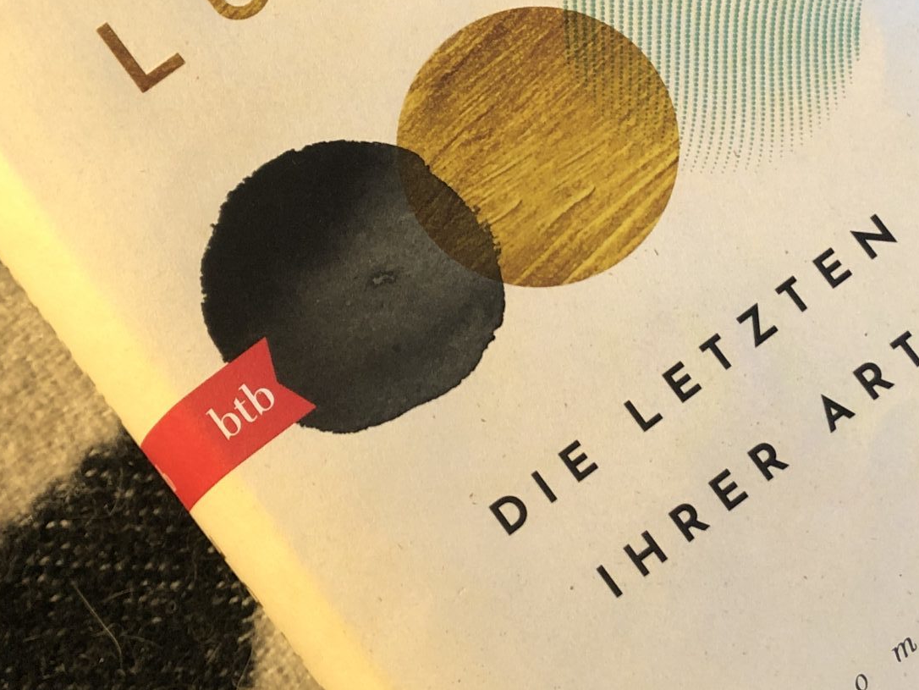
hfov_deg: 29.2
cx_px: 604
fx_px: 1753
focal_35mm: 66
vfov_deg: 22.2
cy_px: 223
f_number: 1.8
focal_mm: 3.99
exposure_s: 1/17
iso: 40
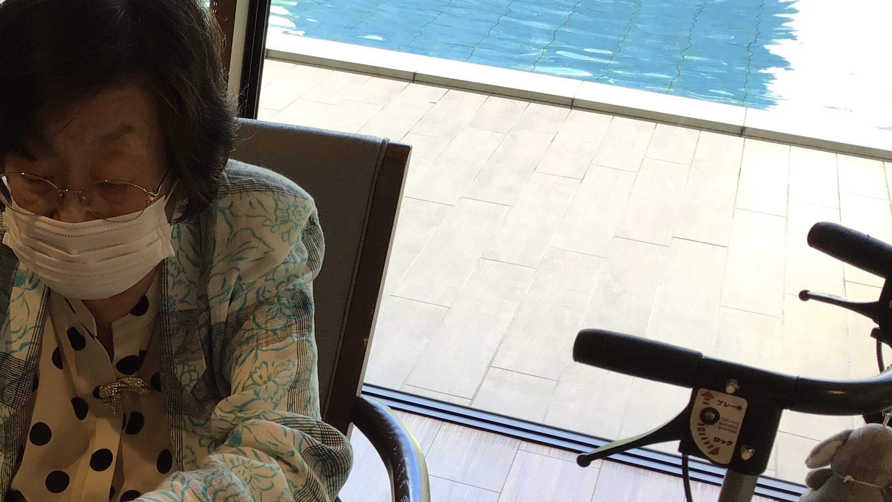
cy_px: 478
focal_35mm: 60
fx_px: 1419
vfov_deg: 19.6
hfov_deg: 33.2
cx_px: 102
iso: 25
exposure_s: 1/60
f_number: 2.4
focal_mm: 3.3
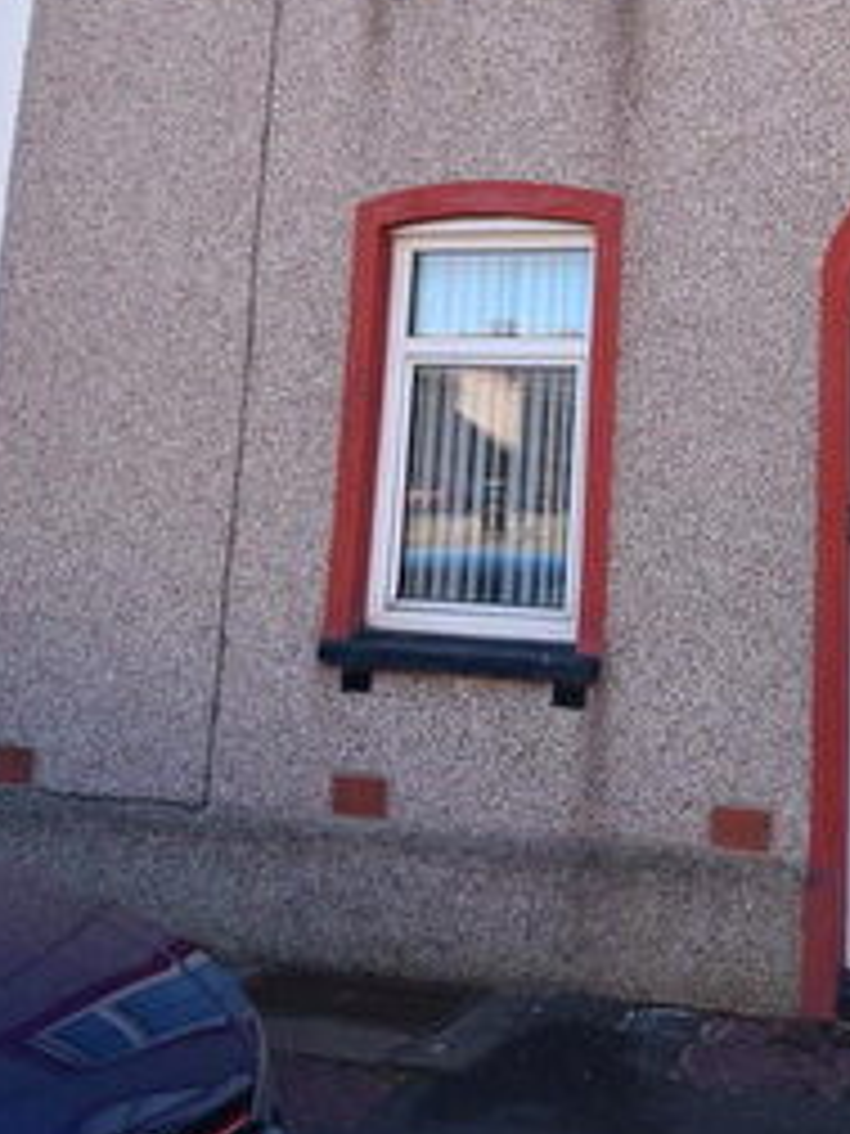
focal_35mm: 48
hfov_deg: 29.1
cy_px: 155
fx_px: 1572
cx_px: 756
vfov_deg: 37.5
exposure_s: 1/250
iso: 320
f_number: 8
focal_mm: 12
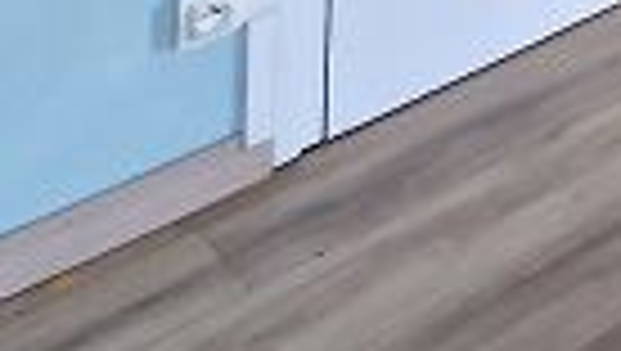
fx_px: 1352
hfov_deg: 15.6
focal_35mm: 82
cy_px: -882
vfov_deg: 9.2
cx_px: 1440
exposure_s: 1/50
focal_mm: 2.2
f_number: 2.2
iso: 125
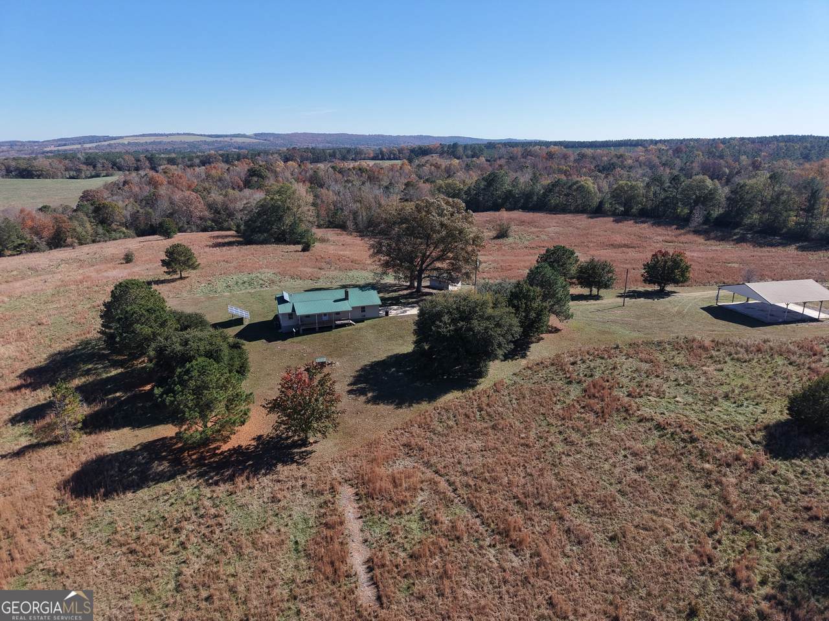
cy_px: 310
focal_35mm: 24
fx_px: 575
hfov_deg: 71.6
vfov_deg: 56.8
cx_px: 414
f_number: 1.8
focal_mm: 8.67
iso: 260
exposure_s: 1/5000
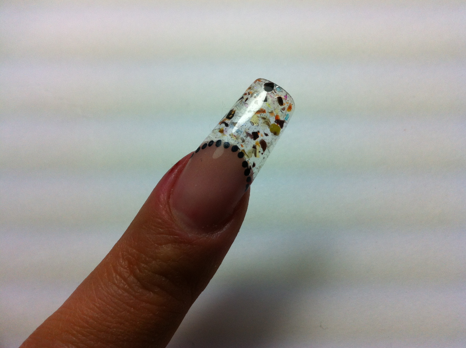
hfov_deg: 51.4
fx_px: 484
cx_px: 238
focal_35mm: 36
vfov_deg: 39.6
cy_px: 177
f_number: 2.8
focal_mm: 3.85
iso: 80
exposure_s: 1/311
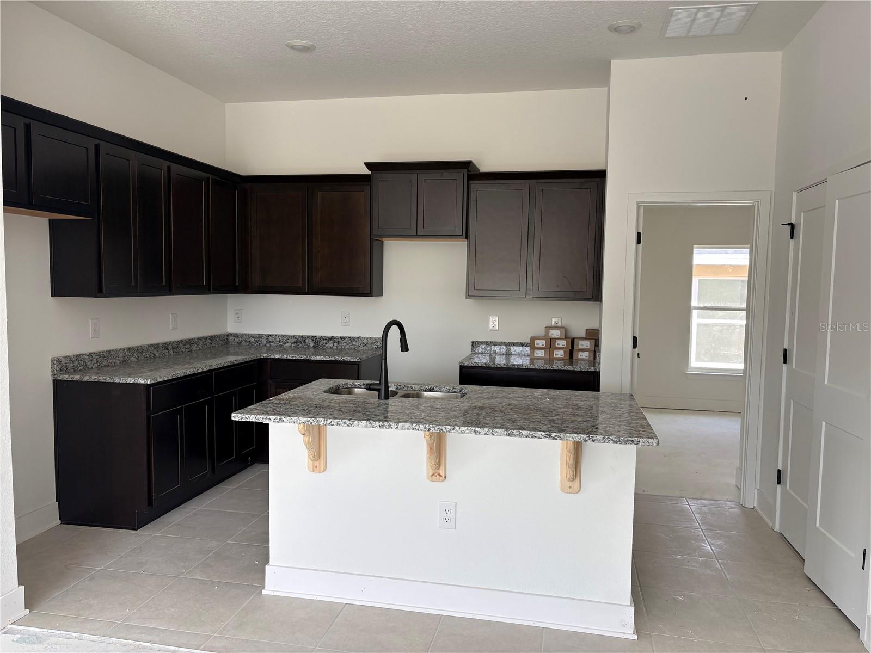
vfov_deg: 53.1
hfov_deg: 67.3
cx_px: 436
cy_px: 326
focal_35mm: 26
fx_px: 654
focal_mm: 5.96
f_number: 1.6
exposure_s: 1/122
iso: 32
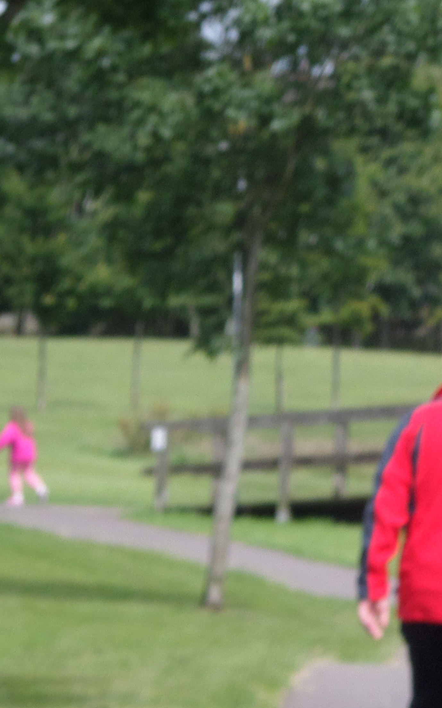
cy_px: 370
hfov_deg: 3.1
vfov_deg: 5.0
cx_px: 457
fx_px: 8038
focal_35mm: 417
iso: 80
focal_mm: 33.8
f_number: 6.3
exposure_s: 1/250
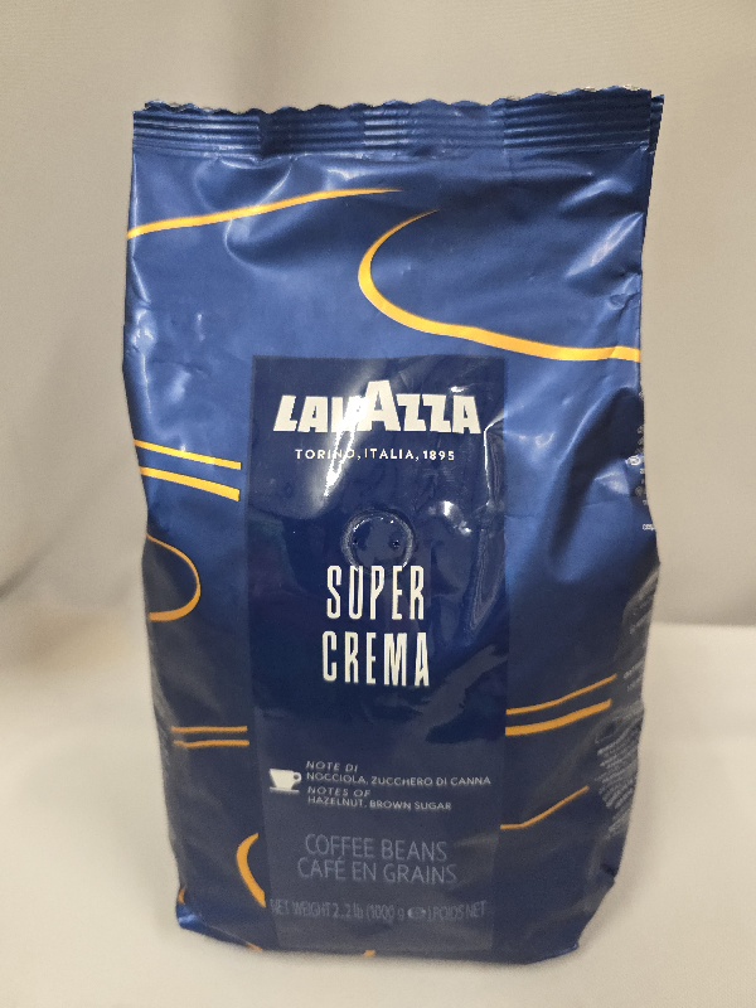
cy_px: 504
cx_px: 378
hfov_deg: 58.9
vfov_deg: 73.9
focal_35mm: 23
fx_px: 670
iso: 800
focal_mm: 6.3
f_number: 1.7
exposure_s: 1/101
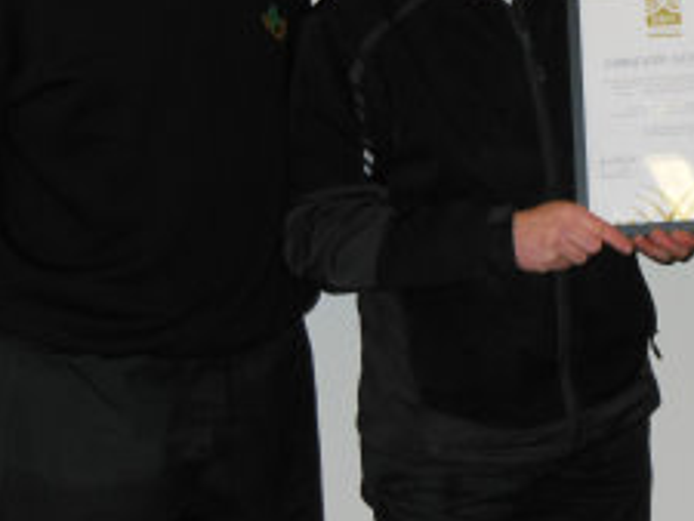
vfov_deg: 15.6
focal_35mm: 94
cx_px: 620
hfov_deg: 20.4
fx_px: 1886
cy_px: 60
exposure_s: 1/30
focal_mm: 8
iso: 320
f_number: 4.4
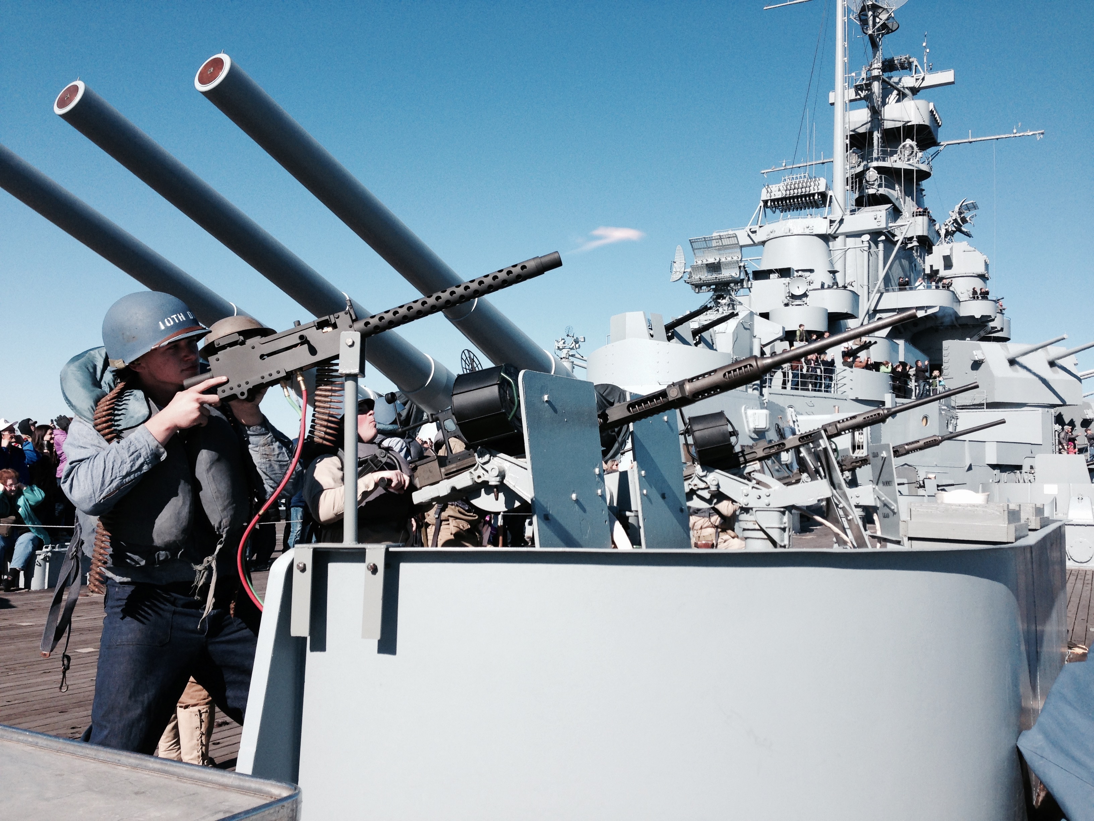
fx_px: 1043
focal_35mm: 33
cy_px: 410
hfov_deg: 55.4
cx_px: 547
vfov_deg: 42.9
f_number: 2.4
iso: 50
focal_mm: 4.12
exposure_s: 1/1748
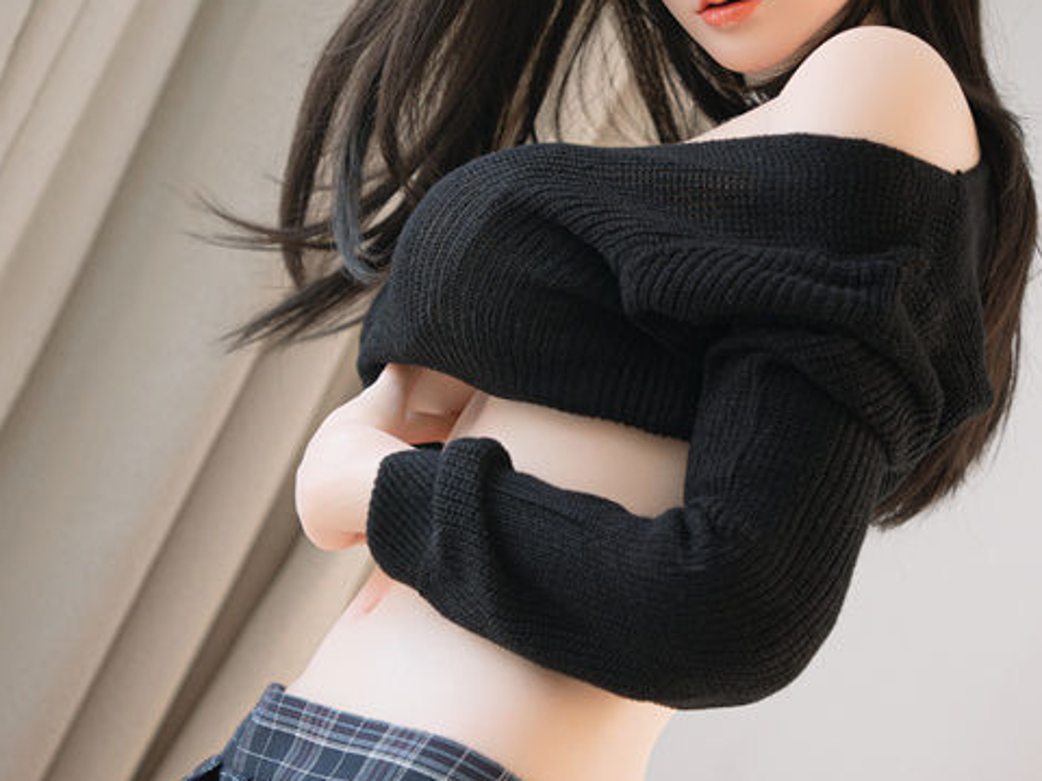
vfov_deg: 12.4
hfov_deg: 16.6
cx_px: 523
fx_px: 3582
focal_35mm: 119
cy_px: 447
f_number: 2.8
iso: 200
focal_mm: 66
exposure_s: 1/125
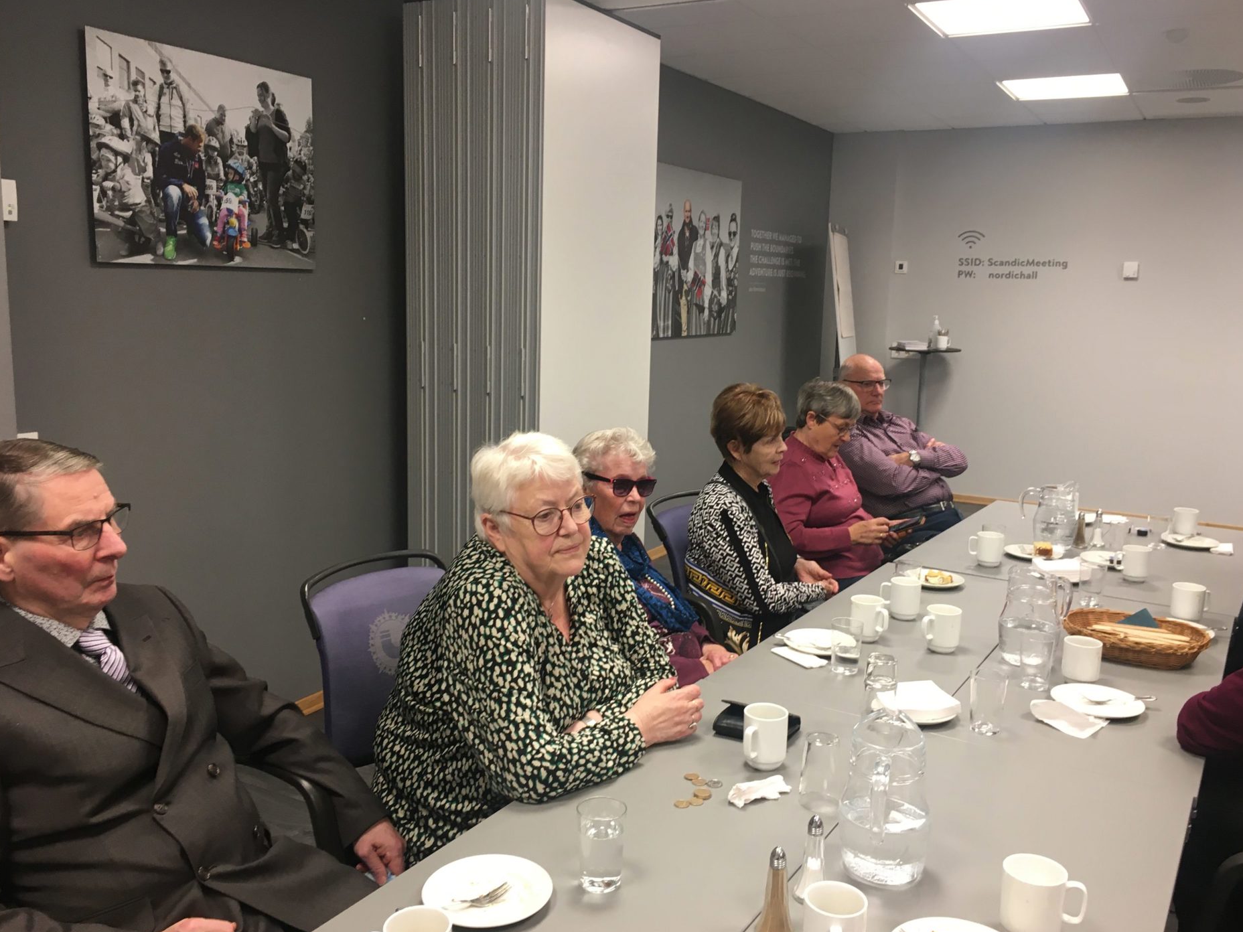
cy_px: 466
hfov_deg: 60.0
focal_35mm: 30
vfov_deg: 46.8
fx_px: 1077
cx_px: 638
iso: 64
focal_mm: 4.15
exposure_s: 1/33
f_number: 2.2
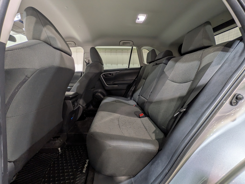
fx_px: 99
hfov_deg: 102.1
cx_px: 122
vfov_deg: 85.7
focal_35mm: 14
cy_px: 92
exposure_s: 1/25
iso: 66
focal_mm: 1.83
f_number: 2.2
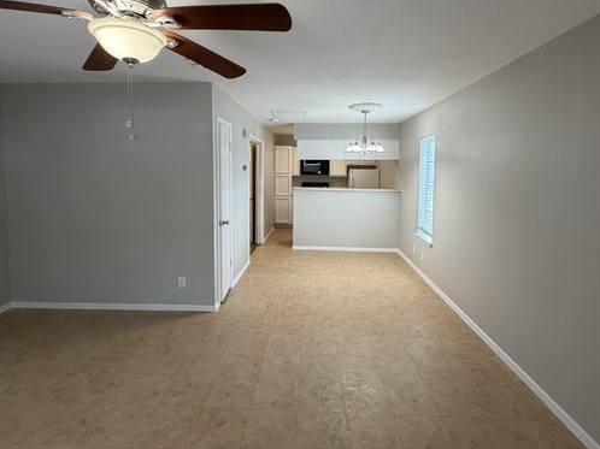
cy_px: 190
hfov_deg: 87.8
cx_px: 307
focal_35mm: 18
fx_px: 312
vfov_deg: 71.1
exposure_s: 1/120
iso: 320
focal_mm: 2.22
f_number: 2.2
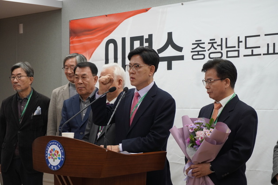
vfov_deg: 18.2
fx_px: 579
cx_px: 139
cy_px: 92
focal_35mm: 75
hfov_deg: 27.0
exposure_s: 1/160
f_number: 5.6
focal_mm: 50
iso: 640
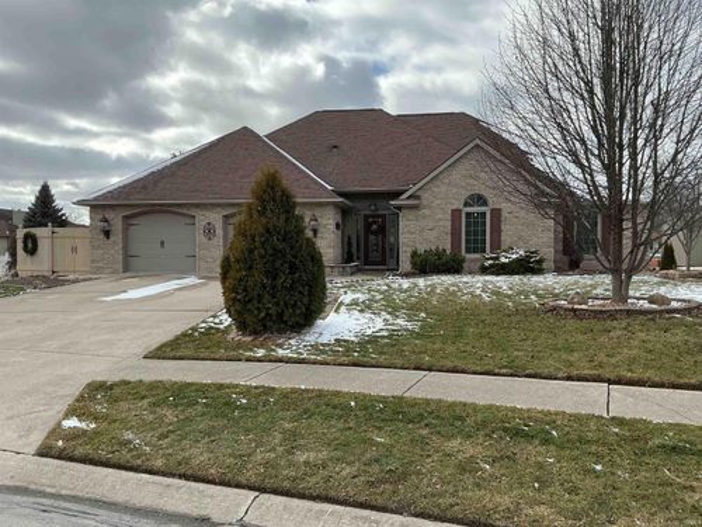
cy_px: 264
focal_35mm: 29
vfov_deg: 48.2
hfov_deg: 61.7
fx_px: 588
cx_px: 351
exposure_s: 1/1730
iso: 25
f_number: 1.8
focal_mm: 3
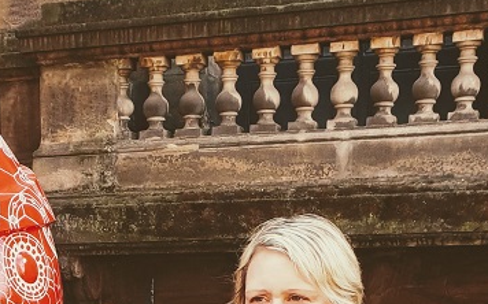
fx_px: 1236
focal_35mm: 93
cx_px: 49
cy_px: 615
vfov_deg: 12.3
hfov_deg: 21.8
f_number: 2.4
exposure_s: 1/260
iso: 50
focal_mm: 4.3
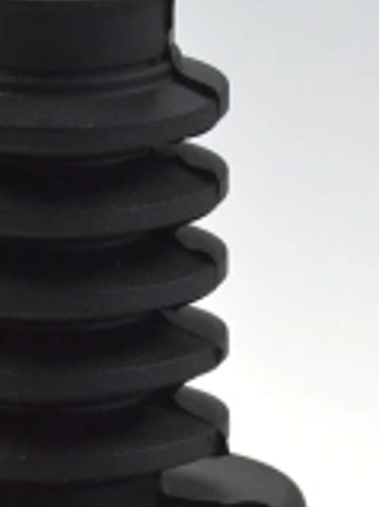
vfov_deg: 5.2
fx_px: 5540
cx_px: 56
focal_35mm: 379
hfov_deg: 3.9
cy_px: 545
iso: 100
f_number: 5.3
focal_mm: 70
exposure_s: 1/125
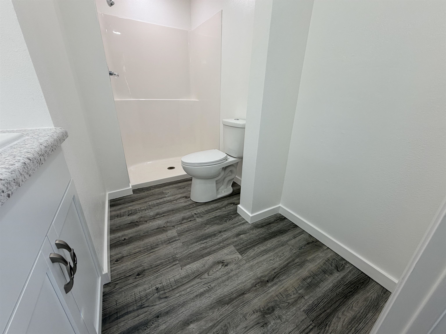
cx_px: 223
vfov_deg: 85.7
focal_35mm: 14
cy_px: 167
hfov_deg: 102.1
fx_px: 180
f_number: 2.2
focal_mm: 2.22
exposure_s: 1/120
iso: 50
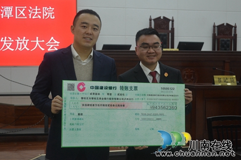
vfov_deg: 23.0
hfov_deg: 33.9
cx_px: 116
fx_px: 395
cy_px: 79
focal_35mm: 59
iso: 800
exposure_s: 1/30
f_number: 5
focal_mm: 36
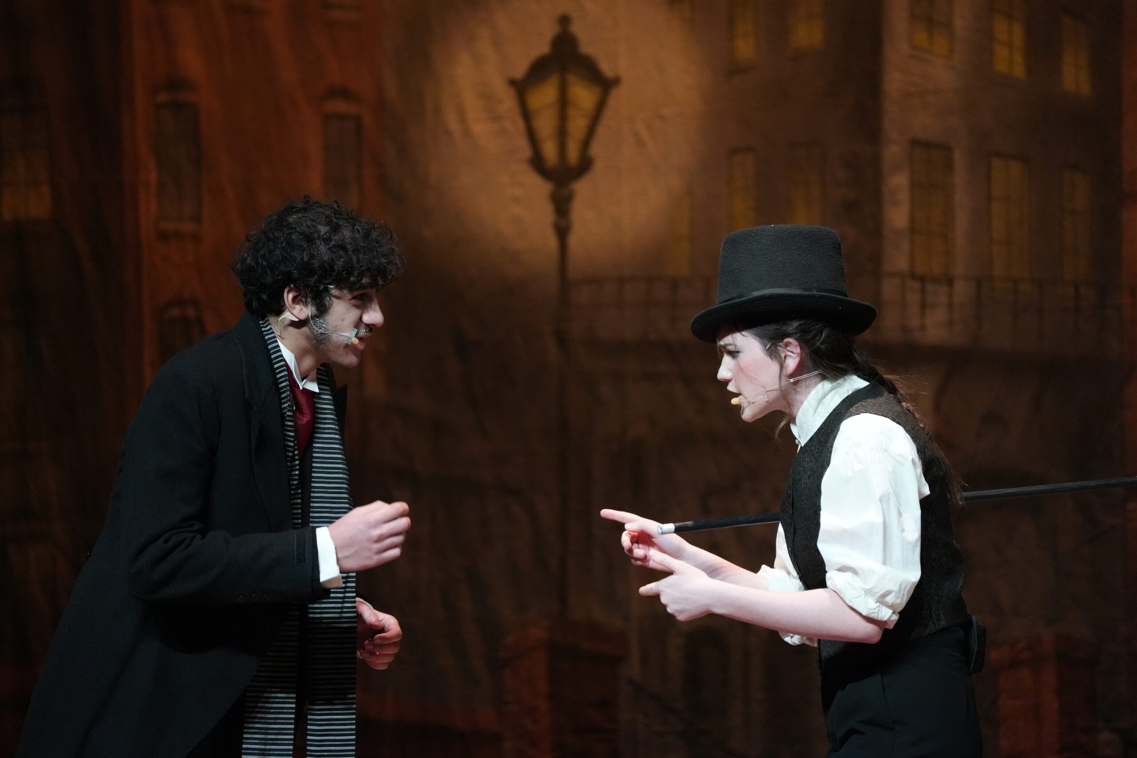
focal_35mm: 253
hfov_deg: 8.1
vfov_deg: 5.4
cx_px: 568
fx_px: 7990
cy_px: 379
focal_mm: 253
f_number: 6.3
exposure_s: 1/320
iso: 6400
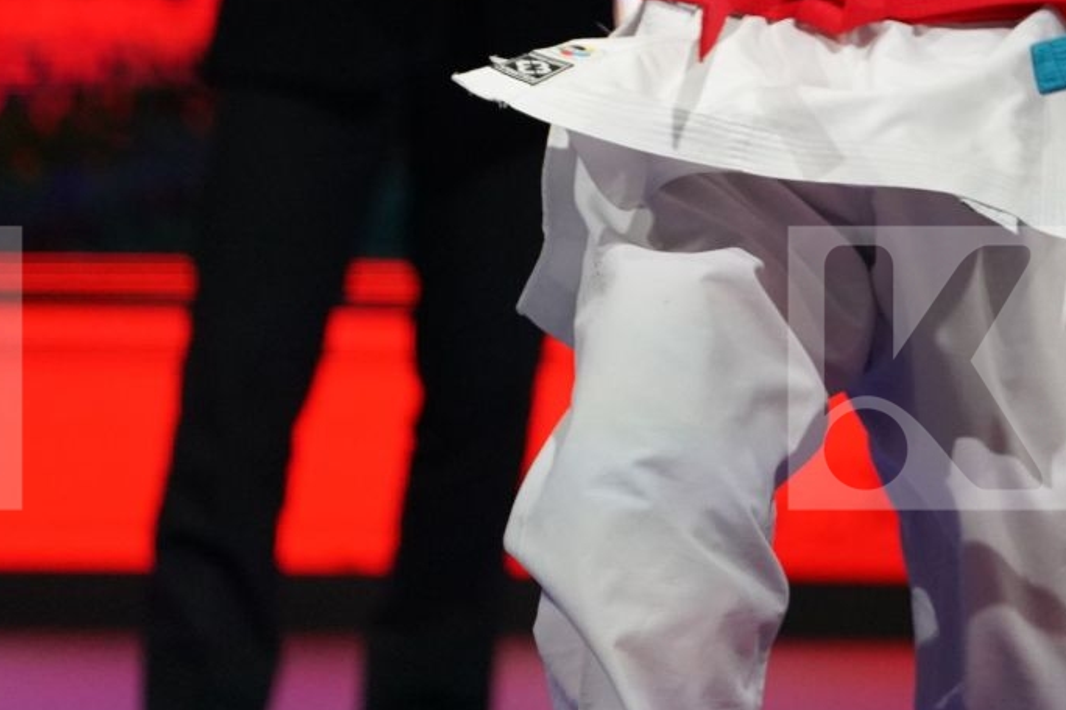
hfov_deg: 3.9
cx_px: 934
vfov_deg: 2.6
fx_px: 15574
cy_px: -185
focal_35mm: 526
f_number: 2.8
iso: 3200
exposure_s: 1/1000
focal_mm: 200
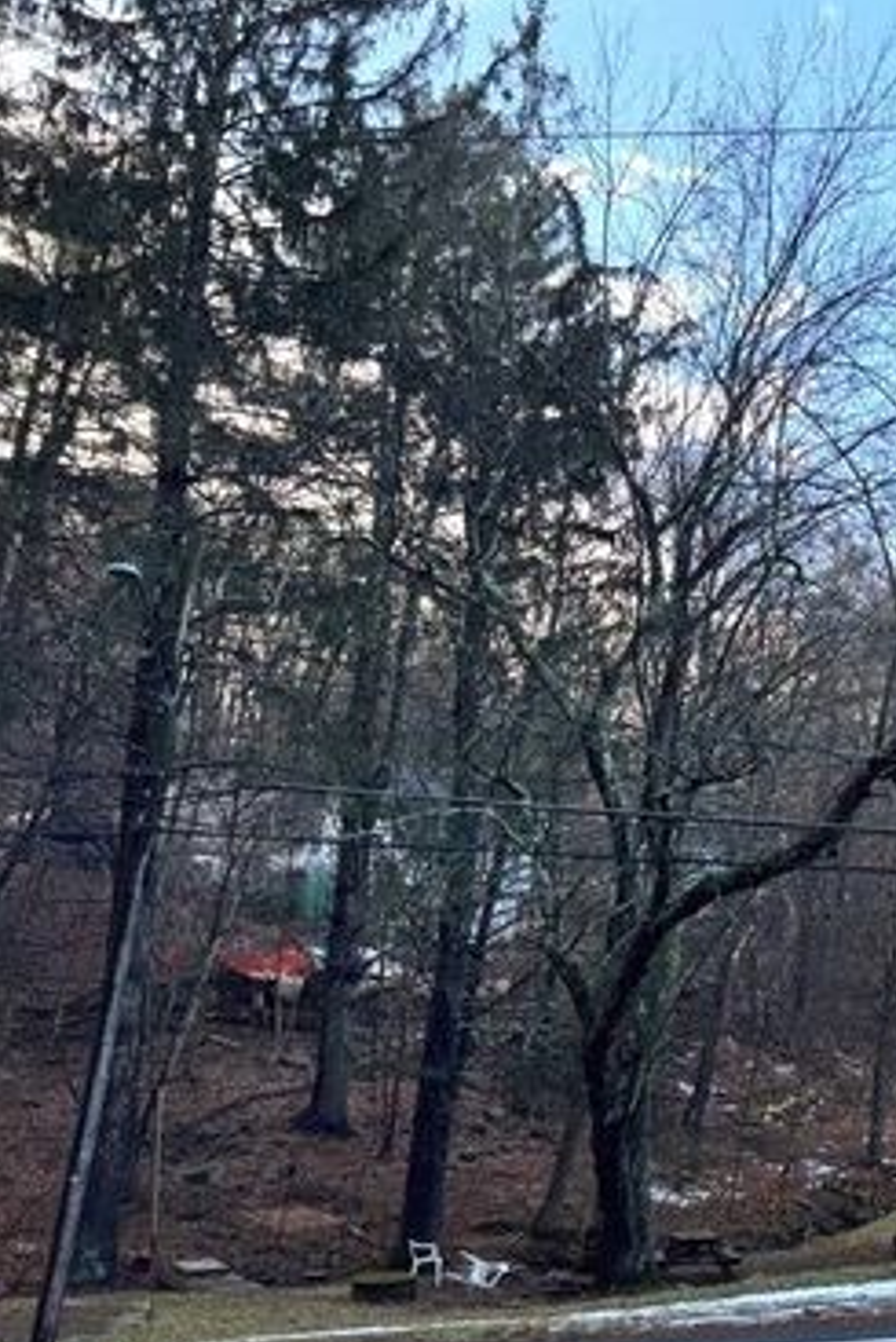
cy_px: 678
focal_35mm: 34
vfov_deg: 55.8
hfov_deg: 35.9
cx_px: 852
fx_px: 1268
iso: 80
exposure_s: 1/439
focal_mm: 6.76
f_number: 1.78
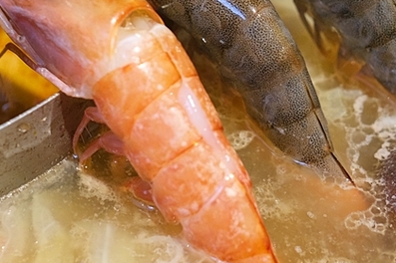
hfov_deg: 26.9
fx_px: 824
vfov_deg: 18.0
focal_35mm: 75
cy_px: 49
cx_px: 254
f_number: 3.2
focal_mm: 23
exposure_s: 1/56
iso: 1000
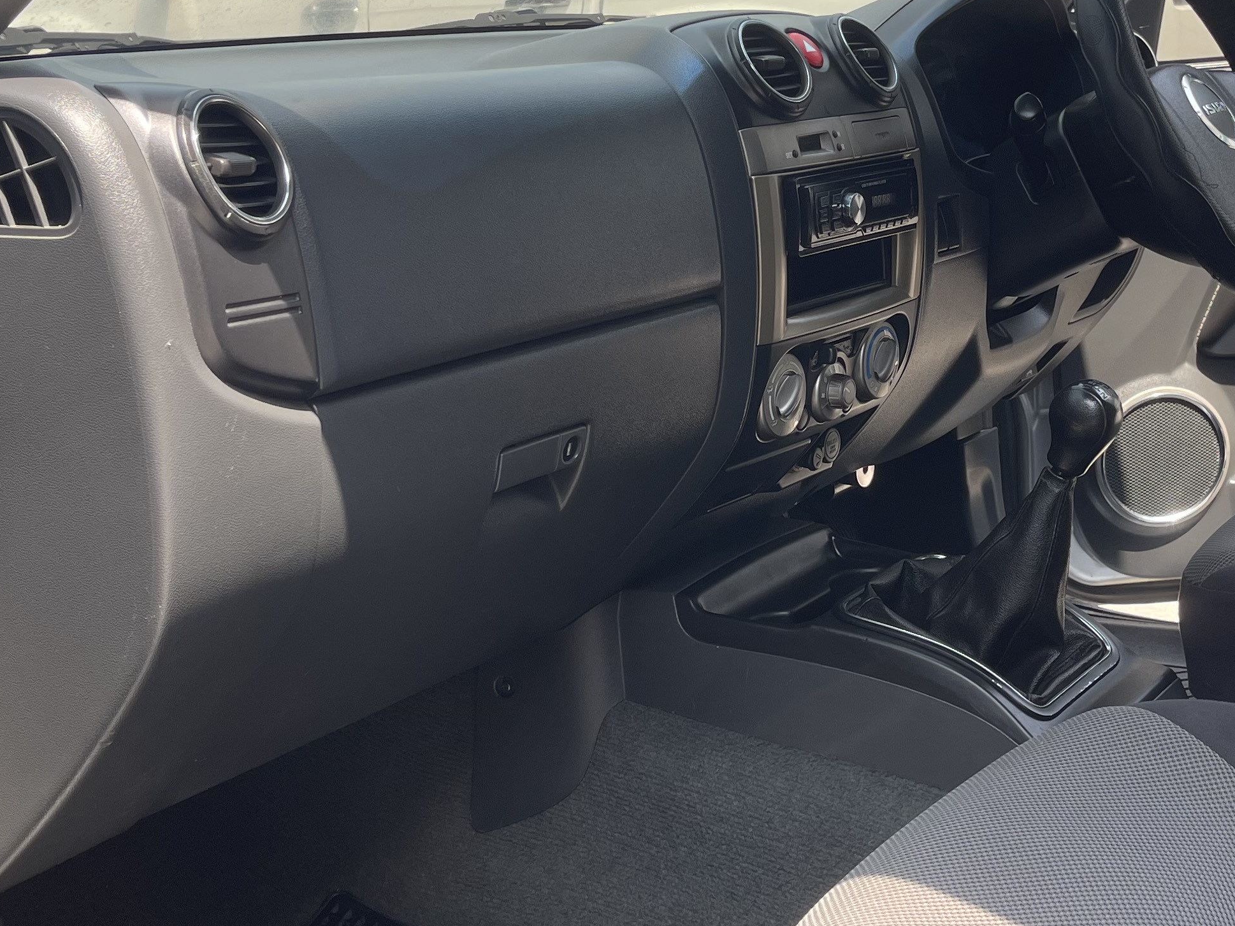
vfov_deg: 28.0
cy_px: 364
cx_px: 849
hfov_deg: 36.3
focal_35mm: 52
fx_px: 1855
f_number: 1.6
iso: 32
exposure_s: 1/494
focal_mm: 5.1
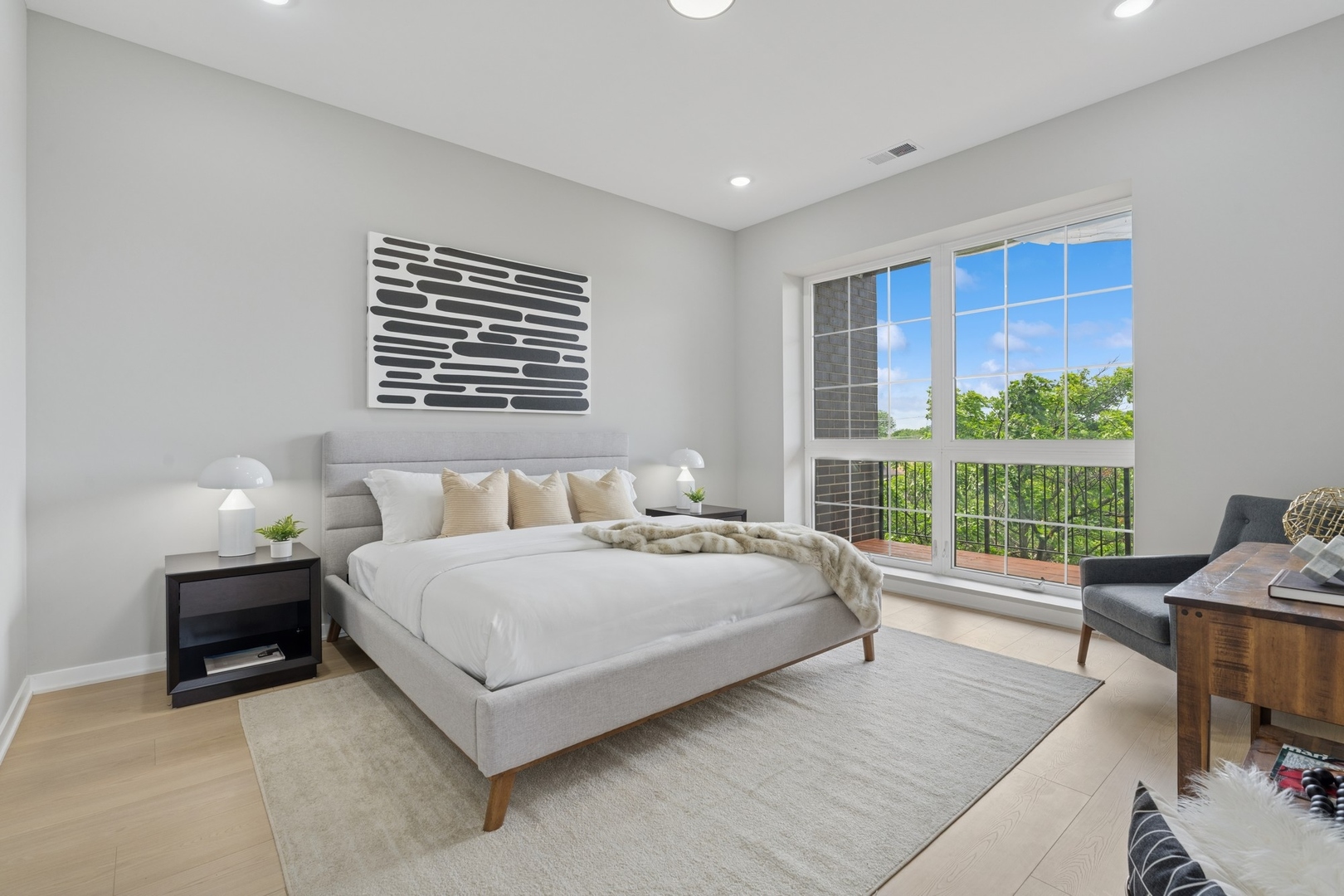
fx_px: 597
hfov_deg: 96.7
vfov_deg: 73.7
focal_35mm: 16
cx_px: 672
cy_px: 448
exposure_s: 1/40
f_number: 9
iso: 320
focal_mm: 16
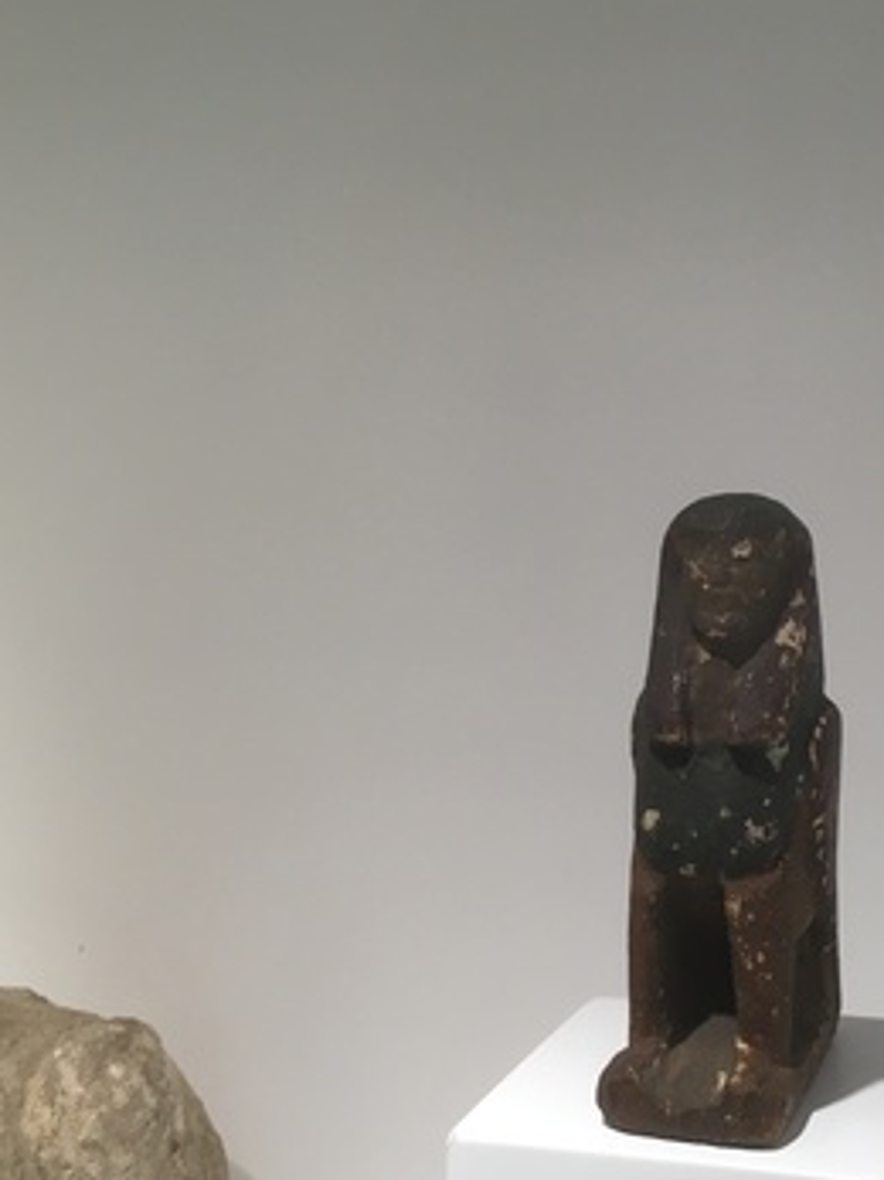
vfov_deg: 38.6
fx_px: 1669
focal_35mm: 49
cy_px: 765
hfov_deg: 29.2
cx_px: 656
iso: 25
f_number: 2.2
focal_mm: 4.15
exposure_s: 1/33
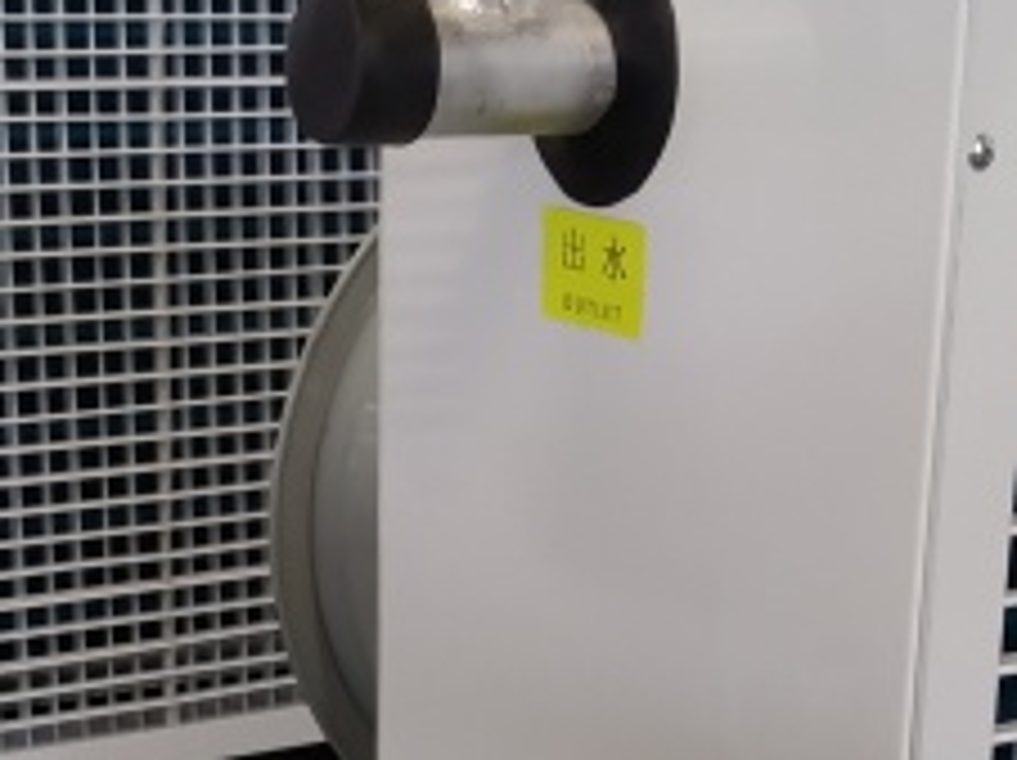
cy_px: 787
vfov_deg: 16.9
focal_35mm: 85
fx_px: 2495
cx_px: 549
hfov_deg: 23.0
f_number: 1.9
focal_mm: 3.94
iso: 160
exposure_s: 1/50
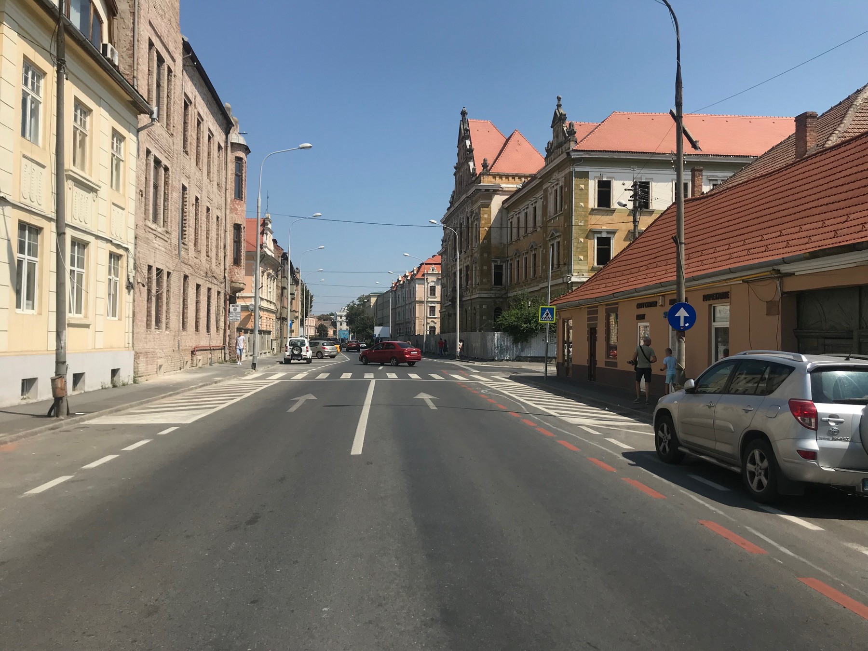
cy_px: 326
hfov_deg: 63.4
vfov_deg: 49.7
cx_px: 434
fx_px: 702
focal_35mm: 28
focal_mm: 3.99
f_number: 1.8
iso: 20
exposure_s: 1/2660
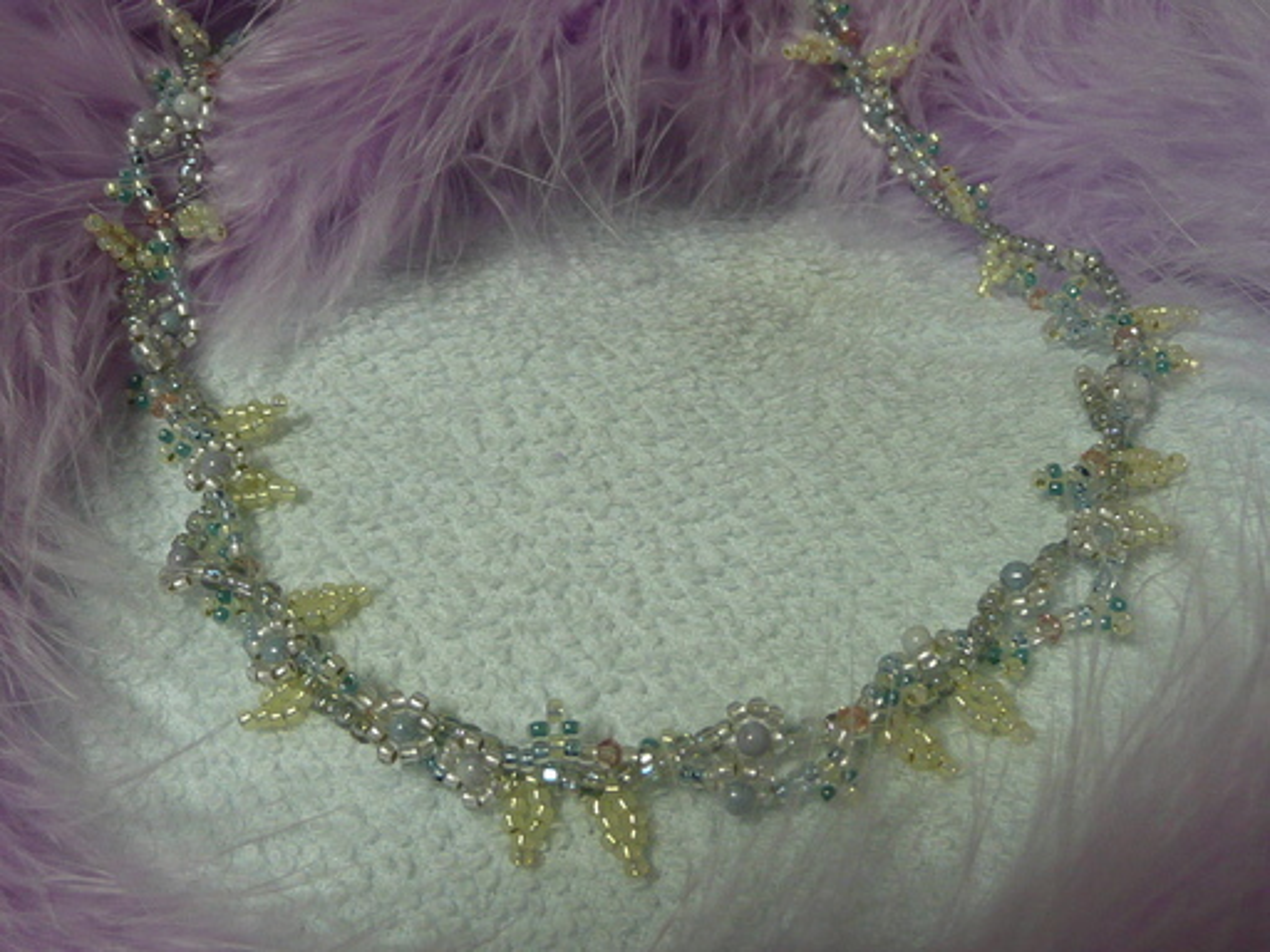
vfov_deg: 32.2
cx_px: 635
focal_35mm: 45
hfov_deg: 42.1
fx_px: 1651
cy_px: 476
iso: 200
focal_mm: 4.9
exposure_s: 1/25
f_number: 3.4
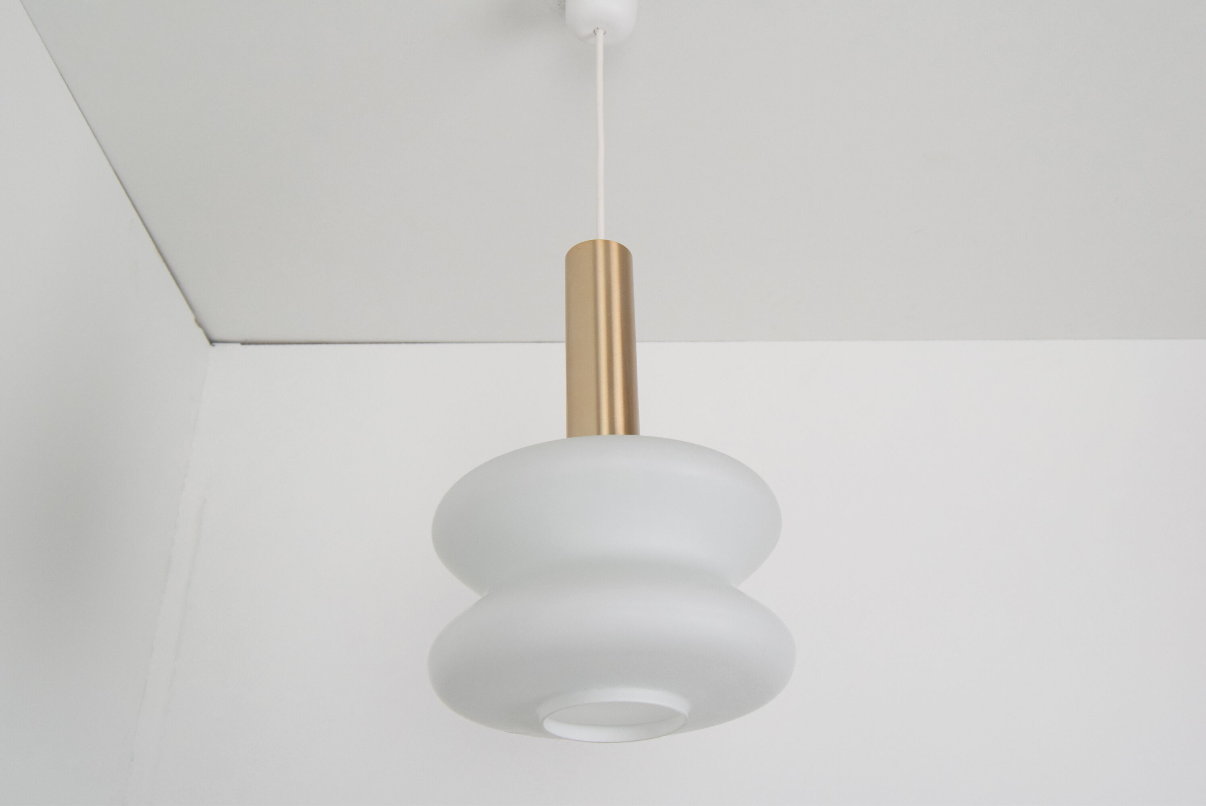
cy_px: 403
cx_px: 603
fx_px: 1207
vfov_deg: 36.9
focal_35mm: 36
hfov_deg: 53.1
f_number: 7.1
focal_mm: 24
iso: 1600
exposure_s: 1/200
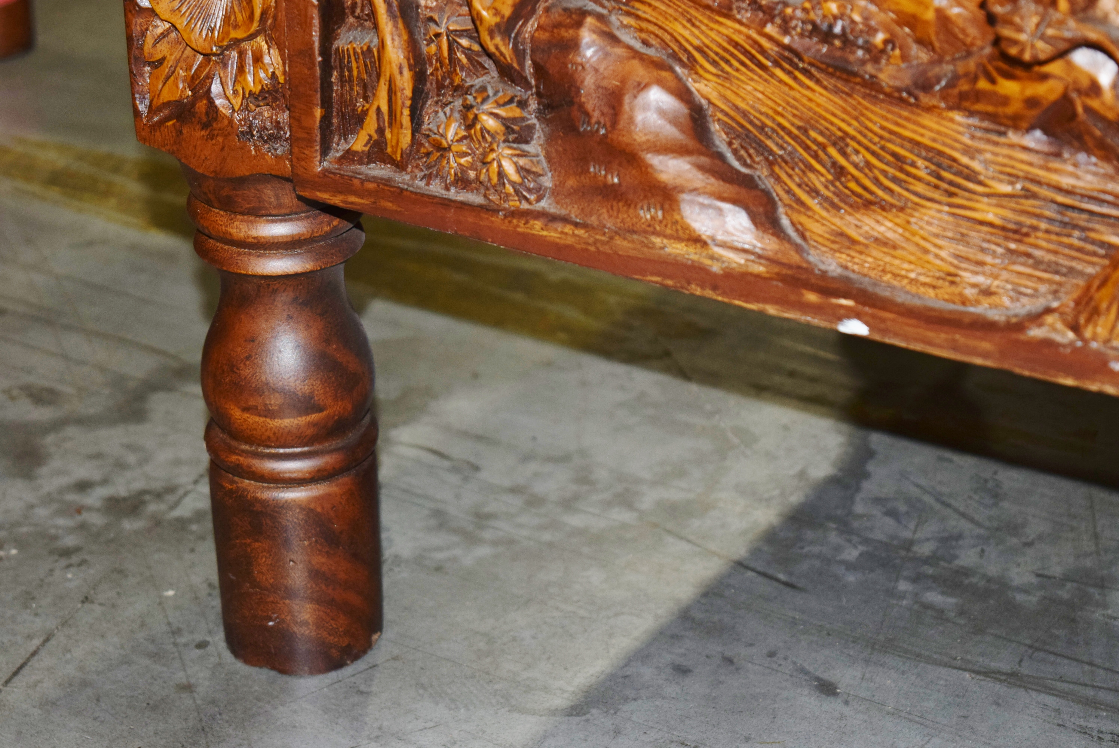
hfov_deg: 24.6
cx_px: 560
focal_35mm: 82
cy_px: 374
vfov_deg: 16.6
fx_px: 2566
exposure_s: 1/60
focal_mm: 55
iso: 800
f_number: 5.6
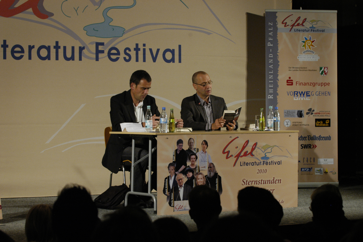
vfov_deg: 11.4
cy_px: 121
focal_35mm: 120
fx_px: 1209
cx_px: 182
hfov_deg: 17.1
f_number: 4.5
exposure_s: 1/80
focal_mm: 80
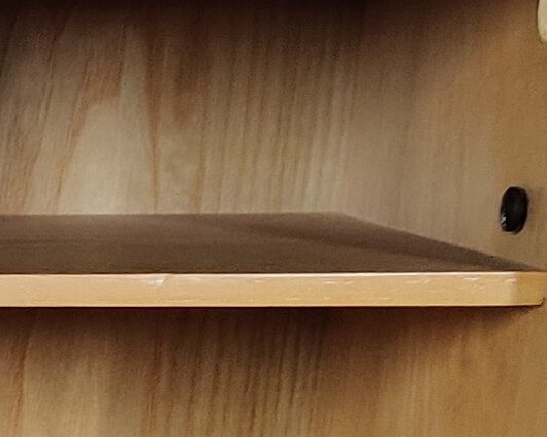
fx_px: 3222
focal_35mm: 199
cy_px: 1190
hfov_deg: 8.9
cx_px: -670
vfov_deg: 7.1
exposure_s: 1/50
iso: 160
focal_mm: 4.75
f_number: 1.65
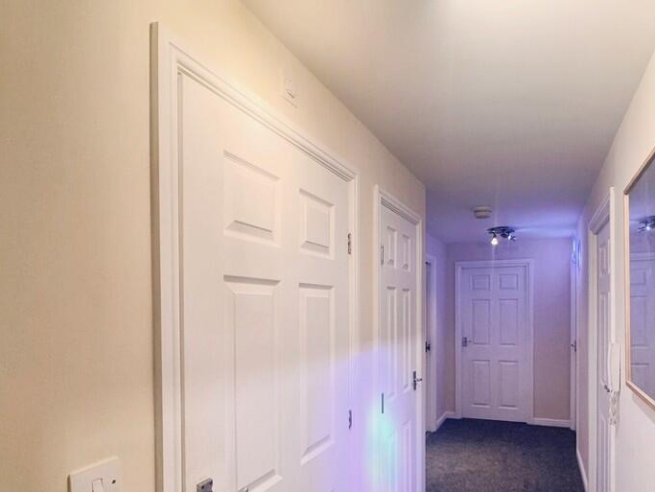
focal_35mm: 21
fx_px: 398
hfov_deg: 77.3
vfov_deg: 60.1
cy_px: 368
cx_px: 415
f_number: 2.2
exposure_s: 1/50
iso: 160
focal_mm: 2.22
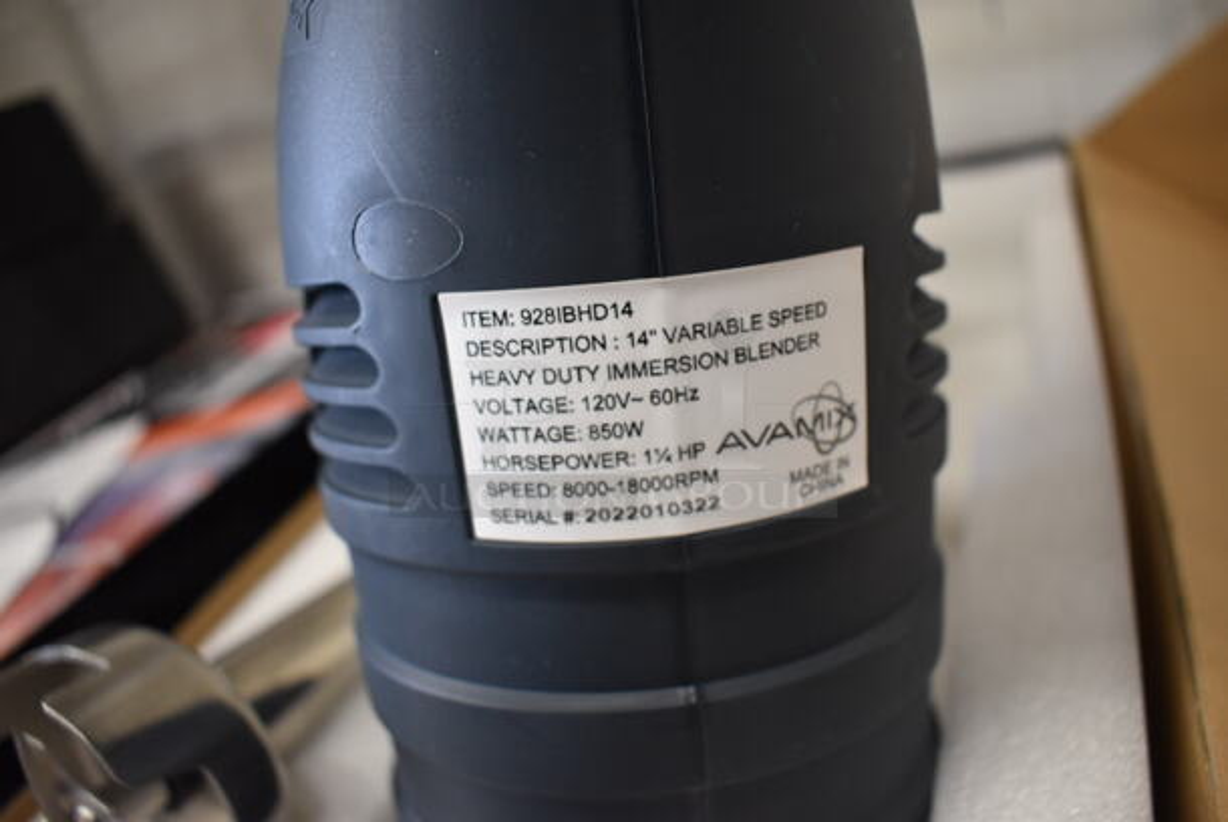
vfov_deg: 48.0
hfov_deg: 67.3
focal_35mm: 27
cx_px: 614
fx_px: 922
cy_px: 411
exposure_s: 1/60
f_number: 4
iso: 1400
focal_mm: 18
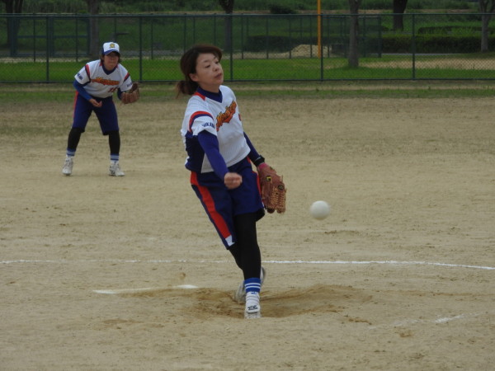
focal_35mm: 250
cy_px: 186
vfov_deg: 5.9
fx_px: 3575
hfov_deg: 7.9
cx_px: 248
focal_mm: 44.8
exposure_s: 1/800
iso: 100
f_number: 5.5
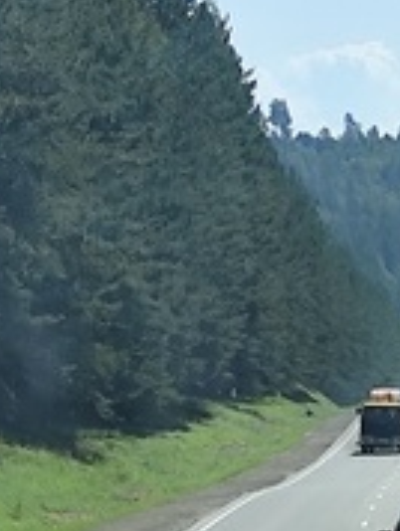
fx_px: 4765
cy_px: 632
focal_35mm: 310
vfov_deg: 6.3
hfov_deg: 4.8
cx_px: 381
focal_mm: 6.19
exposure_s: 1/860
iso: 50
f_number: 1.65
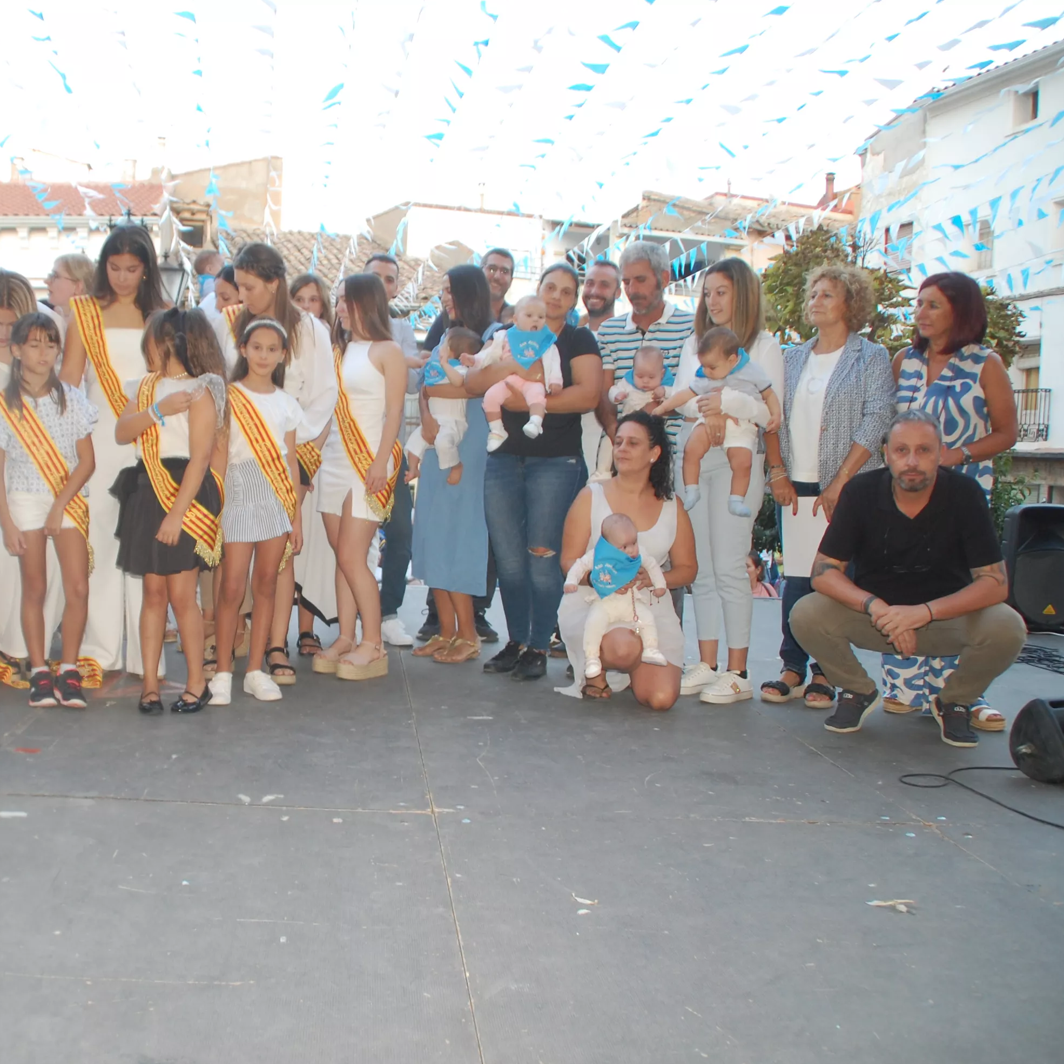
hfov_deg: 45.8
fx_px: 1217
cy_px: 536
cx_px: 281
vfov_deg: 47.2
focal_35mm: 35
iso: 400
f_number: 3.5
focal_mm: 18
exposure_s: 1/60
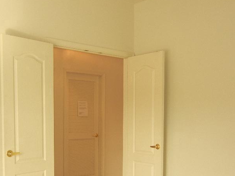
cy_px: 144
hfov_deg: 37.4
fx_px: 346
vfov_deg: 27.9
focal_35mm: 51
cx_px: 104
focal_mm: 5.4
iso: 160
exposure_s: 1/61.7
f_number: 3.5
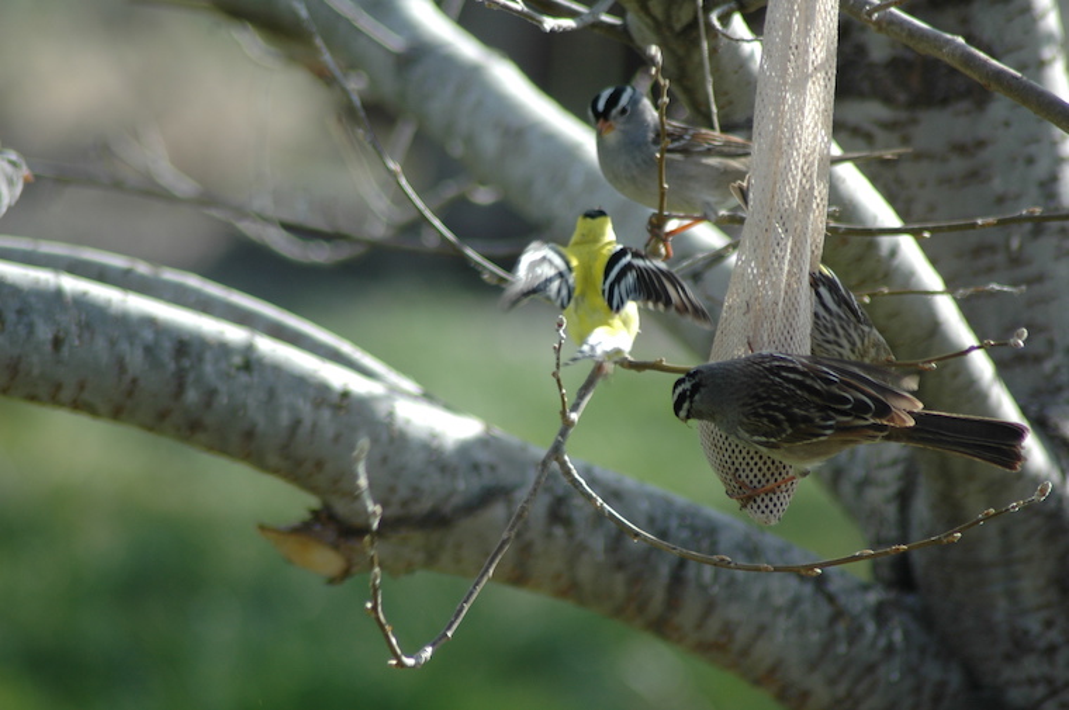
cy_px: 355
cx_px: 534
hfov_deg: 4.6
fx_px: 13348
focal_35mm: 450
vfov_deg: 3.0
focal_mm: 300
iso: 200
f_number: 5.6
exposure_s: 1/320
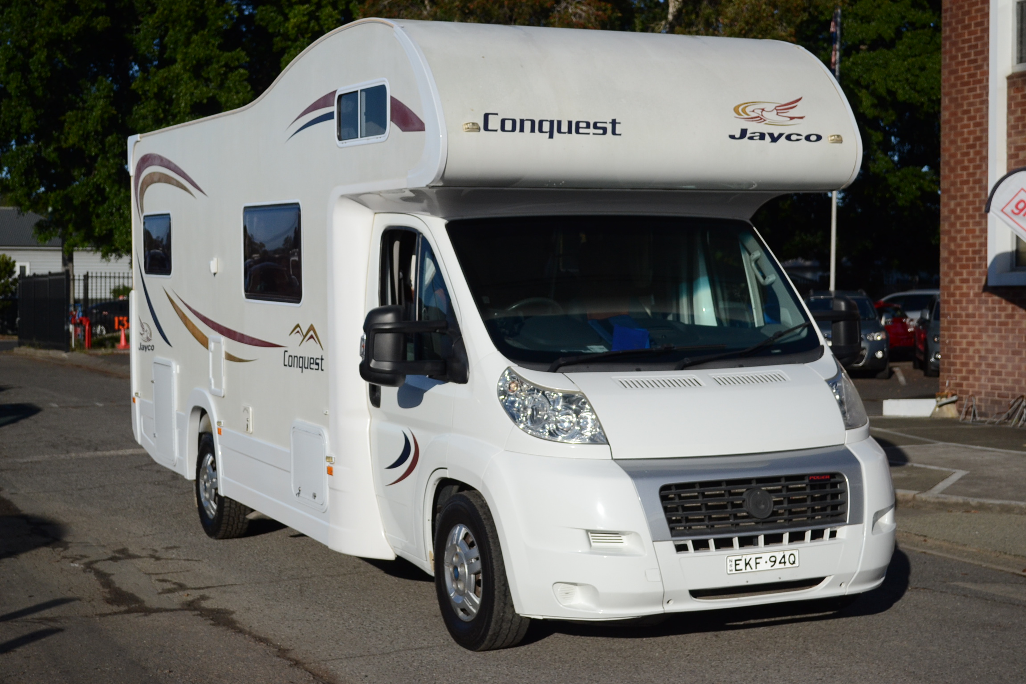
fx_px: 1624
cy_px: 342
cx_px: 513
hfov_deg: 35.1
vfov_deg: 23.8
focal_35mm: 57
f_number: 5
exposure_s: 1/4000
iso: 400
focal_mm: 38
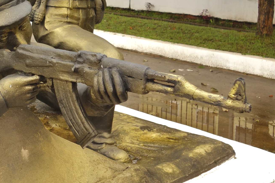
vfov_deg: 22.0
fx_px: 451
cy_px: -9
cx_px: 17
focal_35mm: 59
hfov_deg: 31.9
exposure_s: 1/200
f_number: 3.5
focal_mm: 10.4
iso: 125
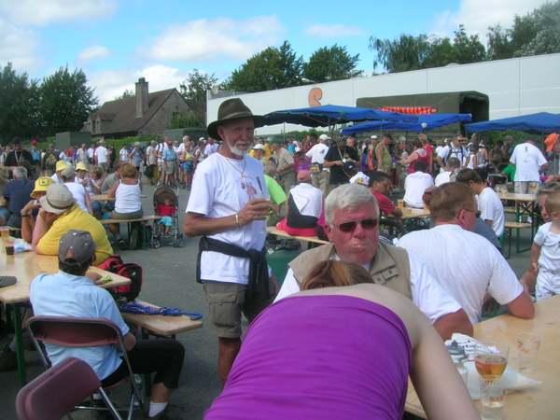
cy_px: 210
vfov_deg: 40.7
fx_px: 566
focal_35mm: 35
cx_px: 280
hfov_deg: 52.6
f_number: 4.8
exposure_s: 1/345
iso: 50
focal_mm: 5.4
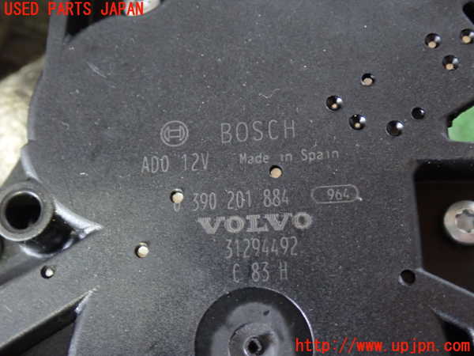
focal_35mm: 47
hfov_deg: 40.4
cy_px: 178
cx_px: 237
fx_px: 644
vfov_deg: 30.9
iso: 1000
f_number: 3.1
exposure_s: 1/13
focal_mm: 8.4
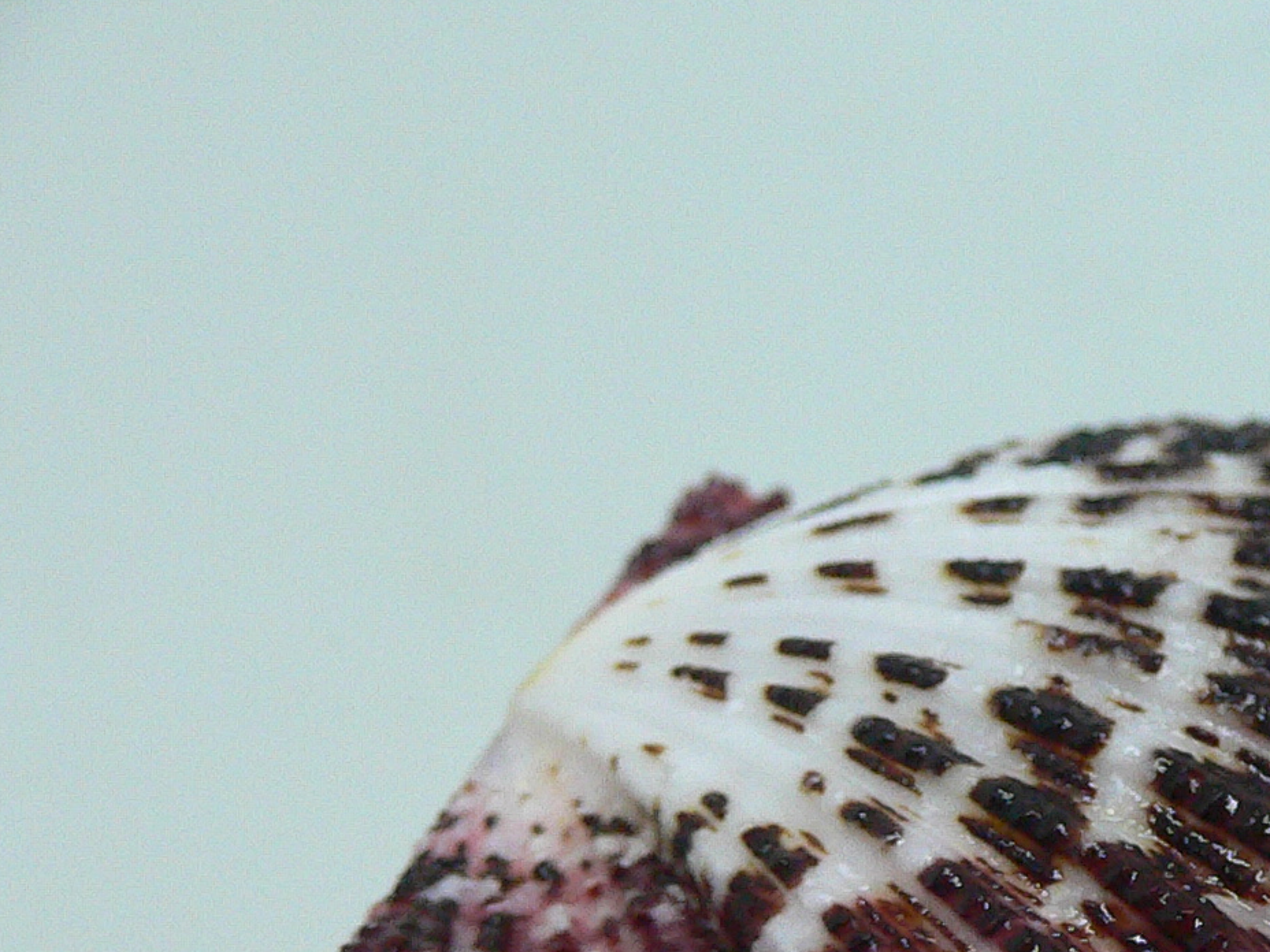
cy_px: 1004
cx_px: 1197
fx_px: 2788
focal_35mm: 76
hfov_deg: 24.7
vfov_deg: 18.7
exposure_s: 1/40
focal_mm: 4.6
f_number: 2.8
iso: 200
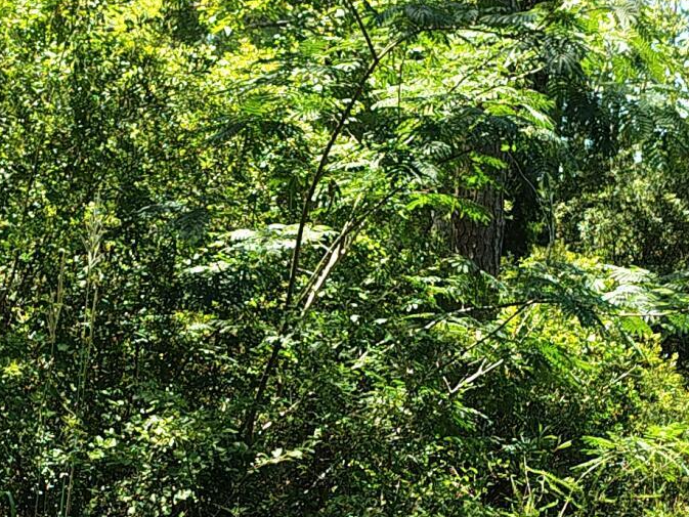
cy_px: 424
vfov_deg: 13.8
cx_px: 250
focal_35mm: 107
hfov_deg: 18.3
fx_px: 2130
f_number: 1.8
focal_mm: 5.56
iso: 100
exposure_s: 1/202
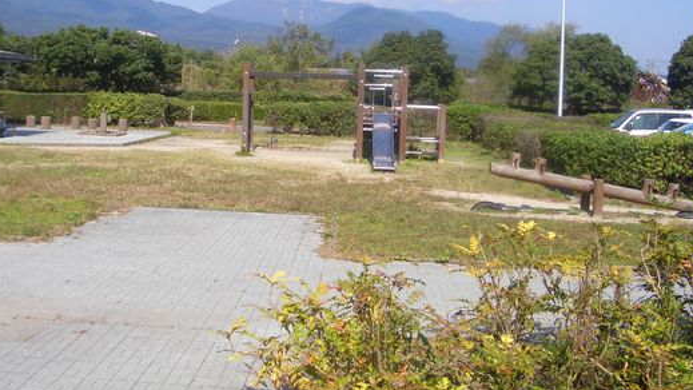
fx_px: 864
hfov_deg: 43.6
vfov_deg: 25.2
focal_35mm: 47
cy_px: 116
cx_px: 299
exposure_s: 1/320
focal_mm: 5.8
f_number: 4.3
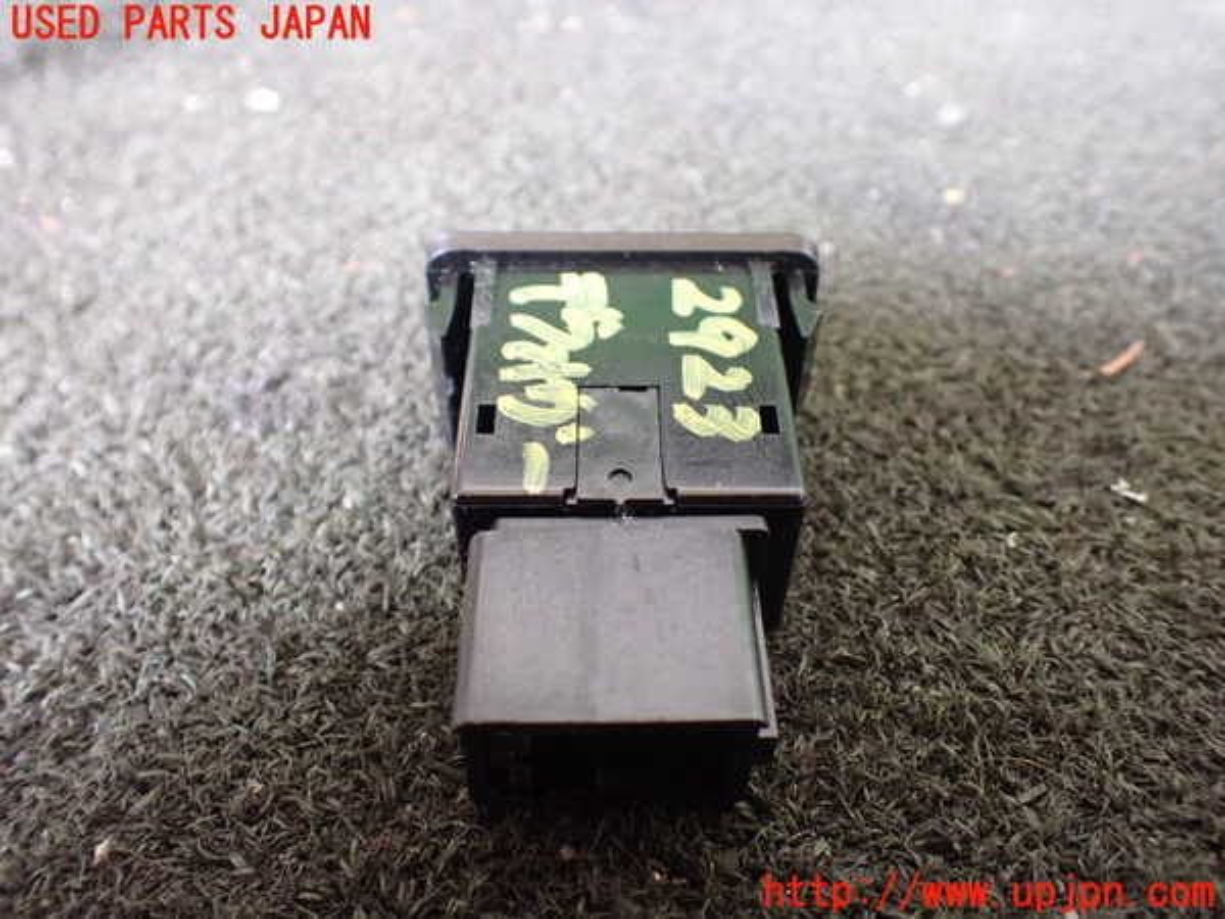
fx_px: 1062
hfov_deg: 60.0
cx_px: 612
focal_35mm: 30
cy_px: 460
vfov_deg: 46.8
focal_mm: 5.4
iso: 800
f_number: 2.3
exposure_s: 1/50
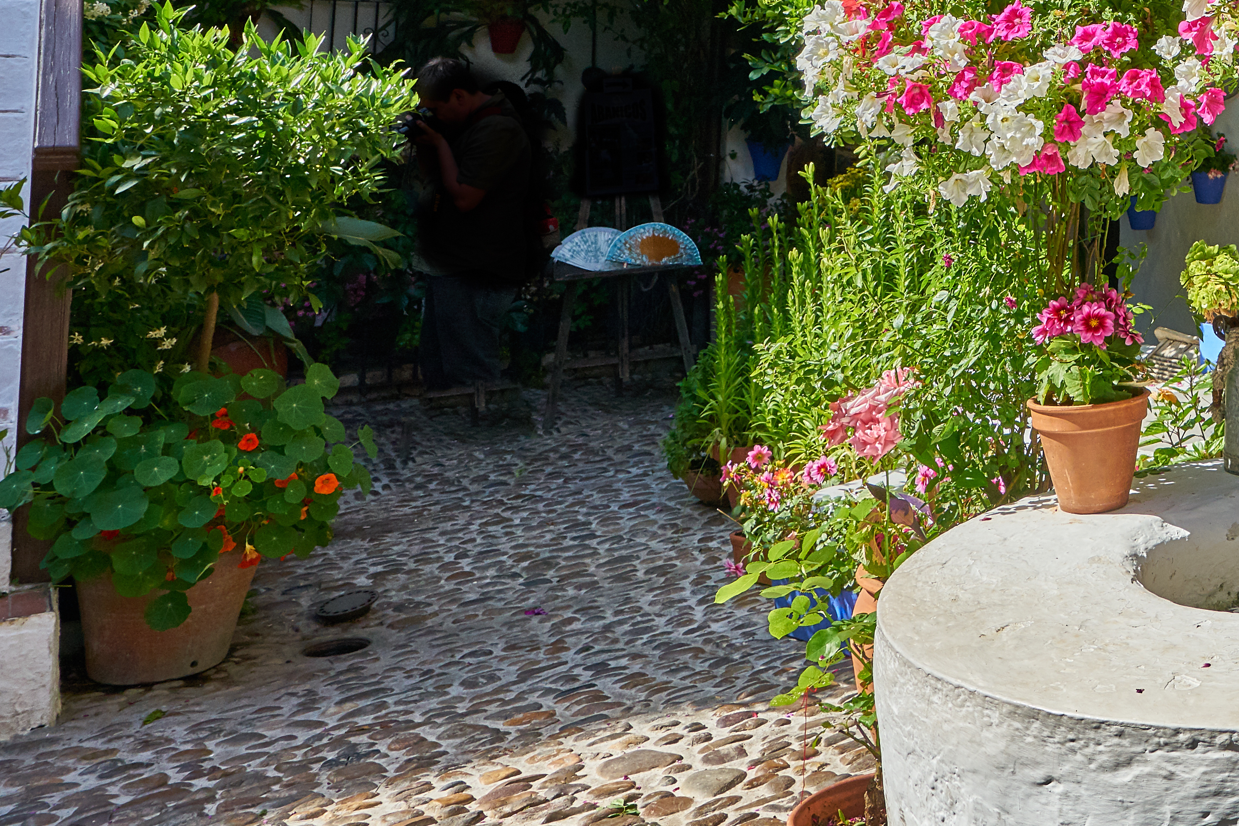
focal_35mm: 44
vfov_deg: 28.4
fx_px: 1514
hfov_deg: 36.6
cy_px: -22
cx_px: 1405
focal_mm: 16
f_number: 9
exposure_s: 1/400
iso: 200
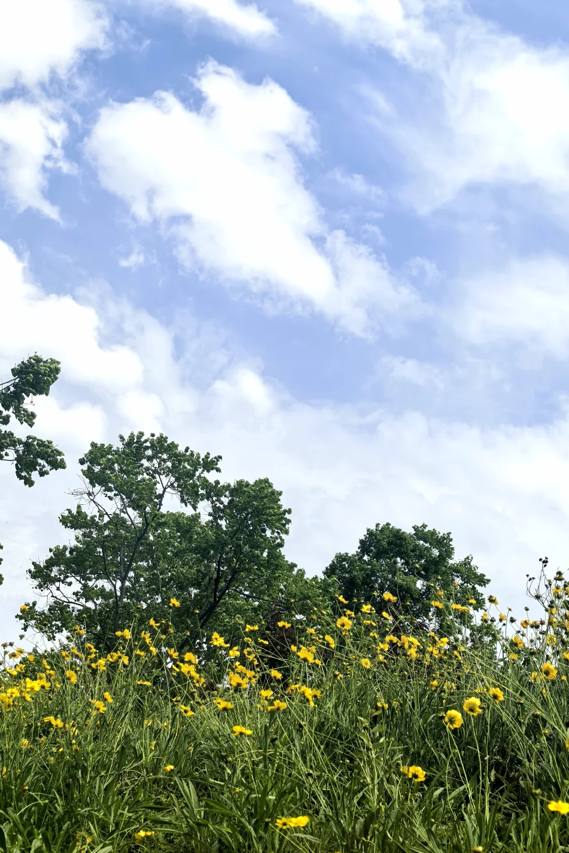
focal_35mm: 105
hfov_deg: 13.0
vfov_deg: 19.5
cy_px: 428
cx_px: 299
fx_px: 2489
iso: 50
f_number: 2.1
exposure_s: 1/1508
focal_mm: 15
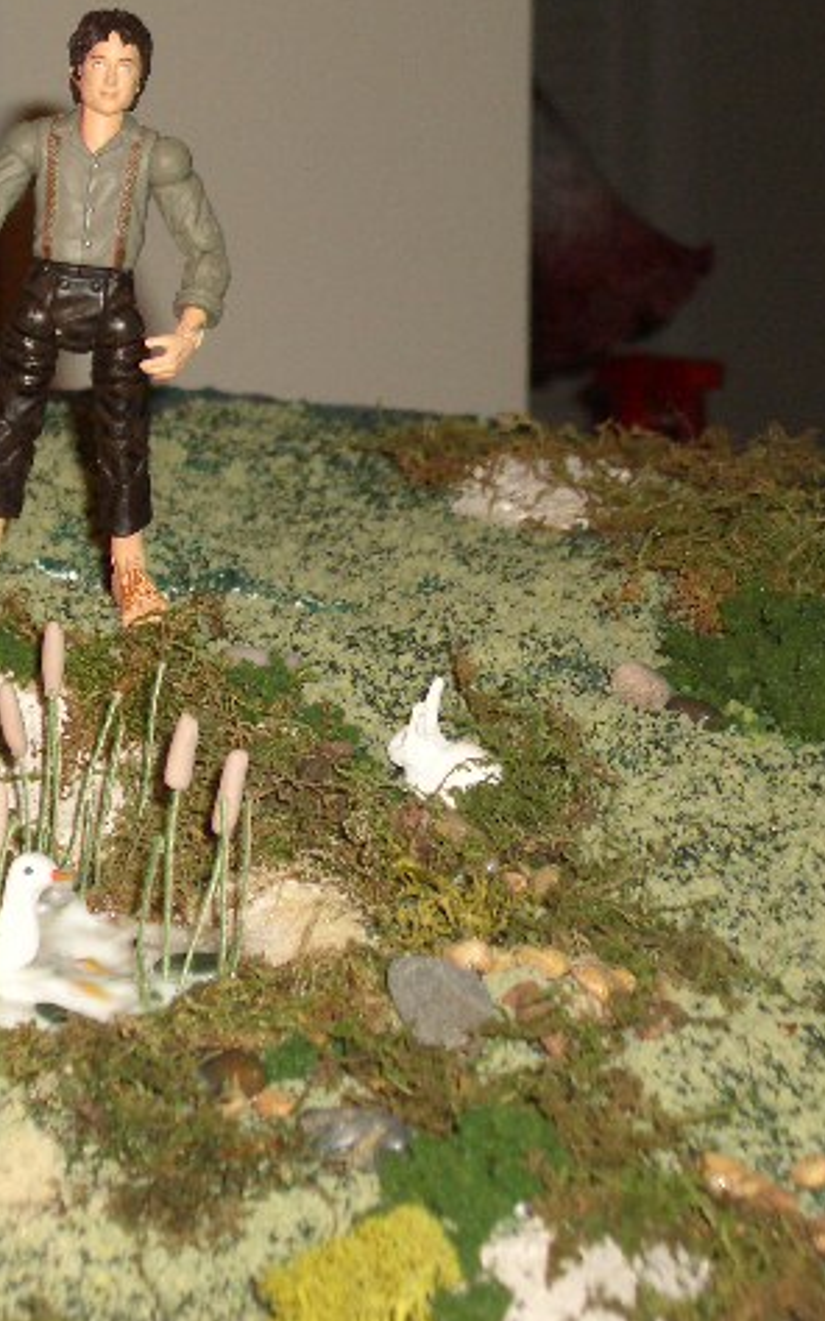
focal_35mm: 106
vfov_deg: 19.6
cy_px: 658
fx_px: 3816
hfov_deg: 12.3
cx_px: 176
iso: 100
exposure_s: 1/60
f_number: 3.9
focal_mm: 12.2
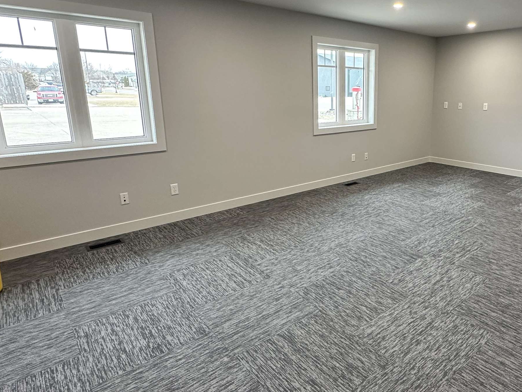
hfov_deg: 69.3
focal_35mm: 24
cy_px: 170
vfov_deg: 56.6
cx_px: 353
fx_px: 362
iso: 200
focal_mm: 2.22
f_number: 2.2
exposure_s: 1/120
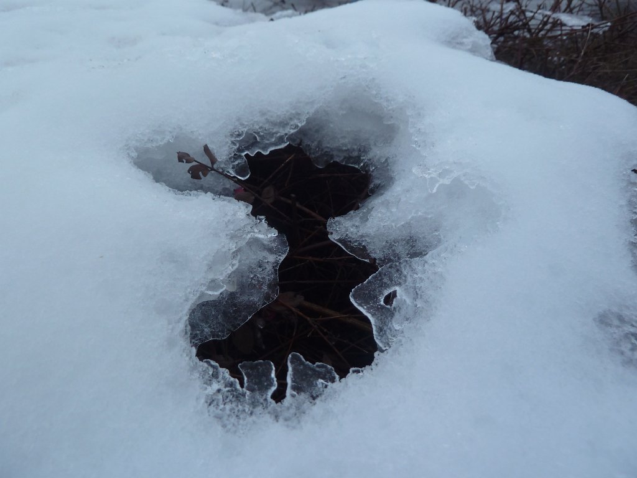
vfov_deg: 54.9
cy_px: 239
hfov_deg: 69.4
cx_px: 318
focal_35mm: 25
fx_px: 460
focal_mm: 4.1
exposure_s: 1/30
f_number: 3.3
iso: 80
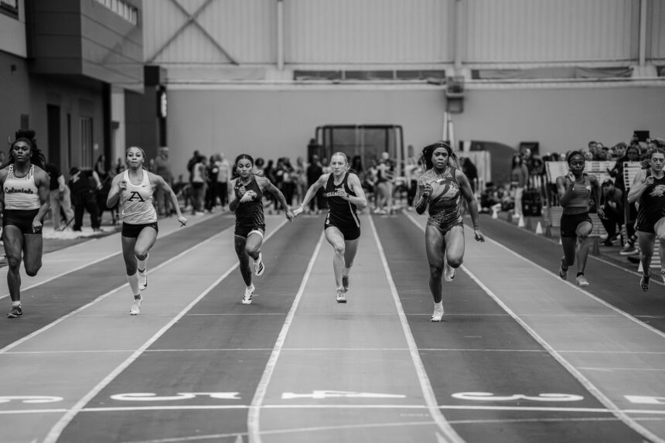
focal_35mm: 148
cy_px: 222
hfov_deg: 13.8
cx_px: 332
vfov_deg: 9.2
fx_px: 2739
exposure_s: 1/2000
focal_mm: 148.3
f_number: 2.8
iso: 10000
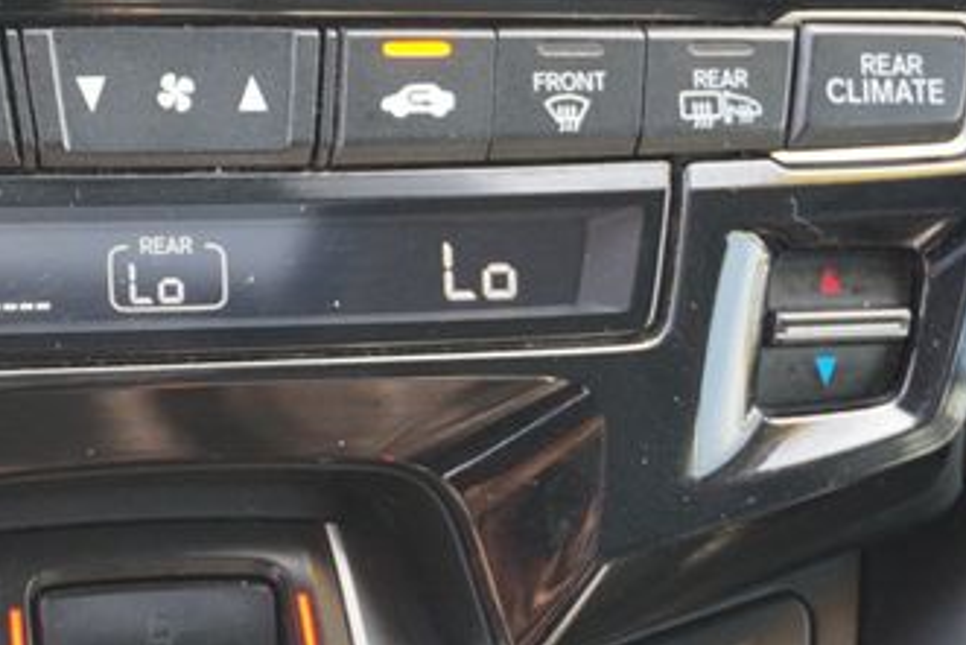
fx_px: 2335
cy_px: 292
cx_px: 67
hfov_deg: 22.7
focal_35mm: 87
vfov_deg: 15.7
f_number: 5
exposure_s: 1/60
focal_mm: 30
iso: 500
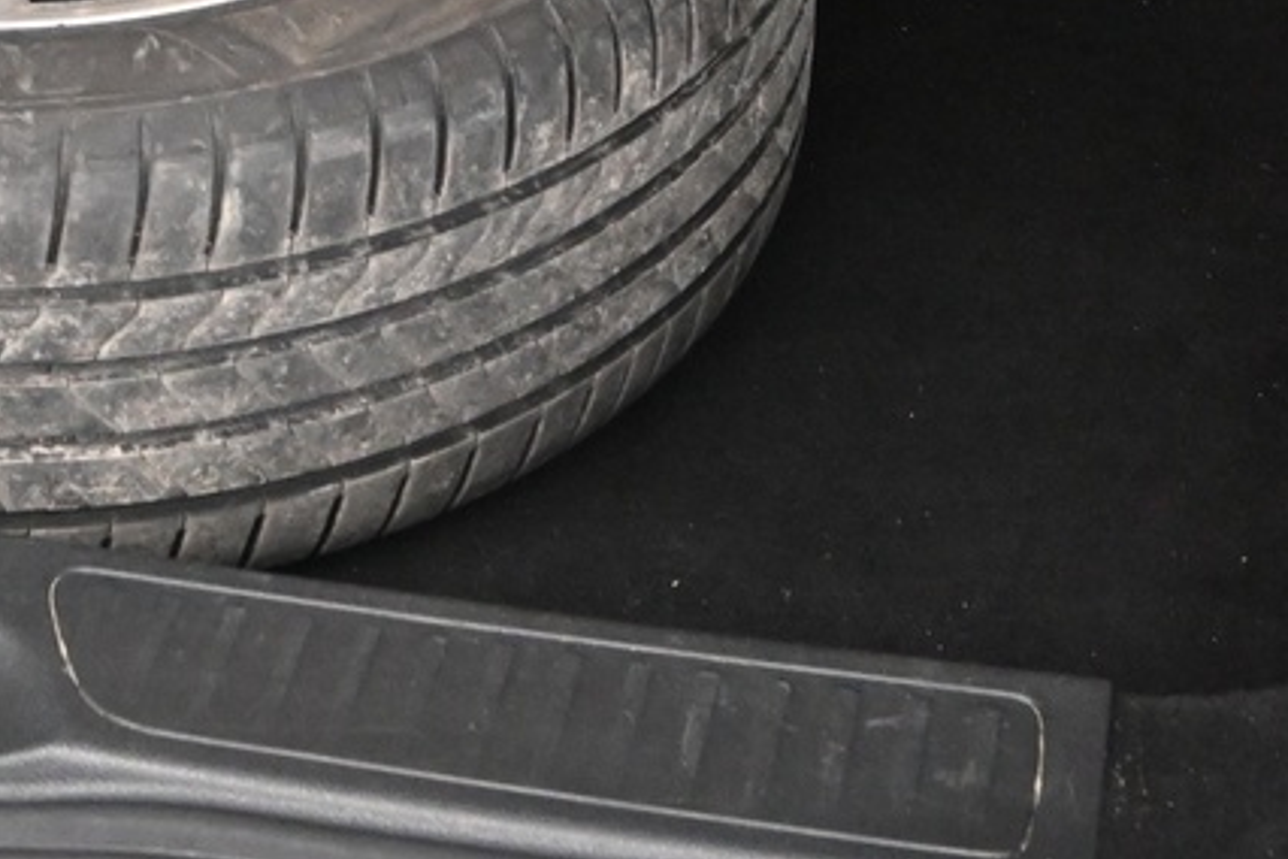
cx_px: 121
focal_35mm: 120
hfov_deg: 16.8
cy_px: -481
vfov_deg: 10.9
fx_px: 4290
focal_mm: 21
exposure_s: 1/60
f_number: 4
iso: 3200
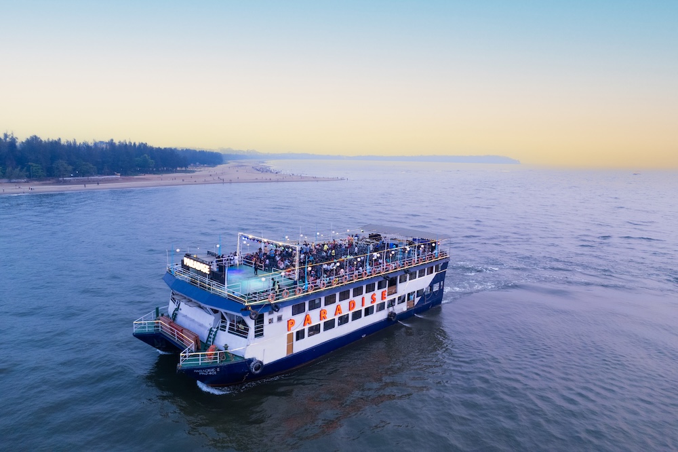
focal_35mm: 22
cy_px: 226
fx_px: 414
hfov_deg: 78.6
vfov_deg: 57.2
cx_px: 339
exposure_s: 1/100
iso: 200
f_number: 2.8
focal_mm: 8.38
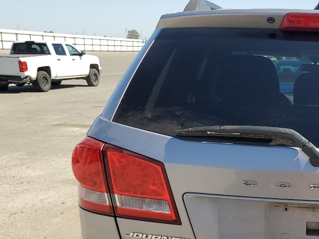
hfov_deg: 32.8
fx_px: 498
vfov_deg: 26.5
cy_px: 195
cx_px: 314
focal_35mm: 54
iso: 50
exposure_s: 1/2500
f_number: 1.5
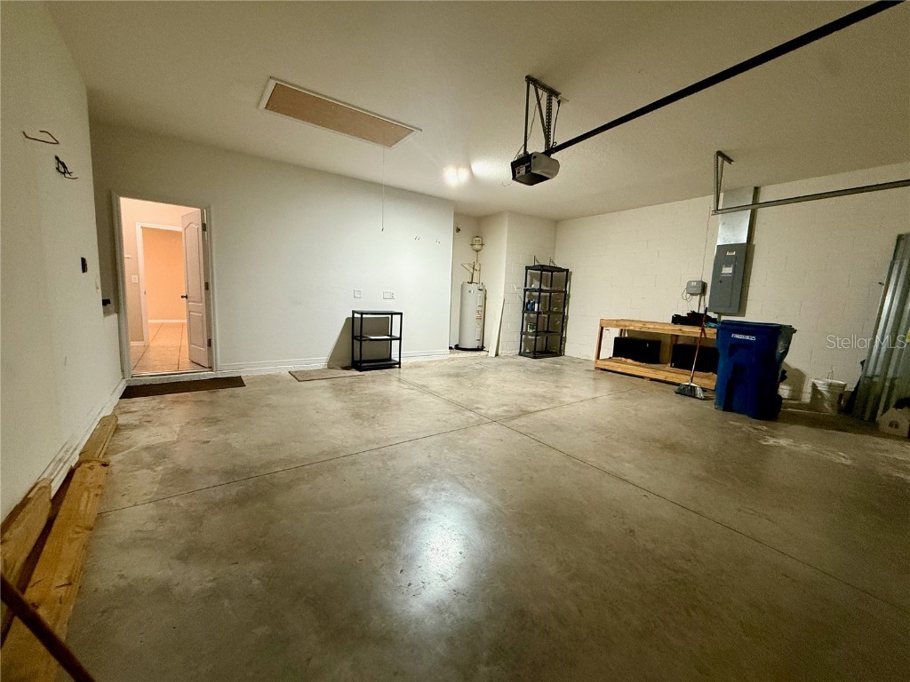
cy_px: 341
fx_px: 368
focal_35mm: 14
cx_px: 455
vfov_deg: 85.7
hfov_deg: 102.1
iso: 500
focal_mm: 2.22
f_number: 2.2
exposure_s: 1/60
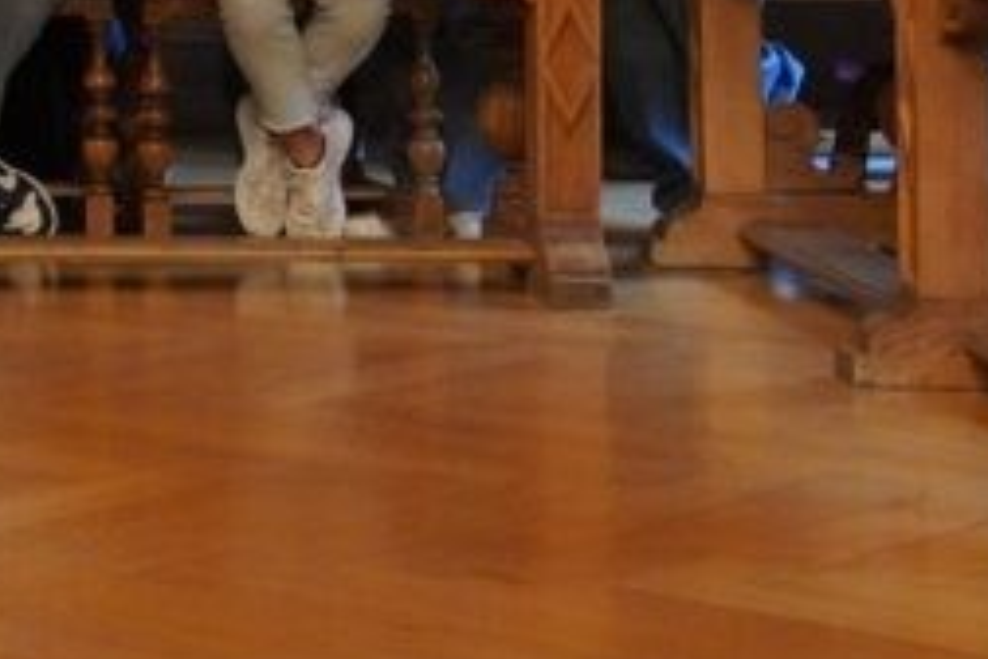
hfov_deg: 14.7
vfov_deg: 10.1
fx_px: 3637
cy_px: -294
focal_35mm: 133
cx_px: -341
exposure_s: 1/160
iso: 6400
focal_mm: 29
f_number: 3.5
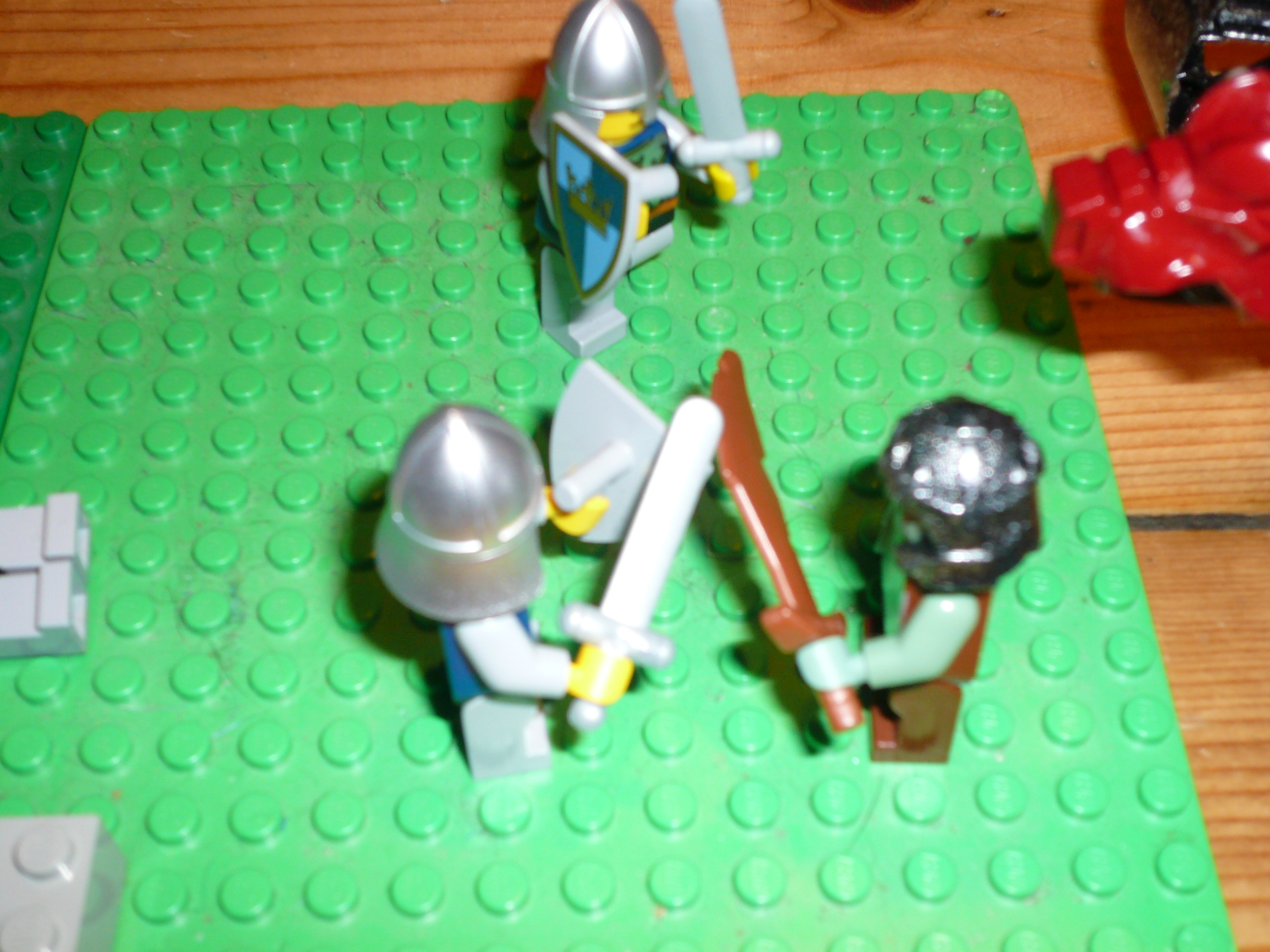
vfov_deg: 31.5
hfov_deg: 41.2
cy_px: 476
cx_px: 635
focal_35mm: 46
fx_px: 1688
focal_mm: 7.5
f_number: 3.5
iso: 100
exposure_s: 1/30
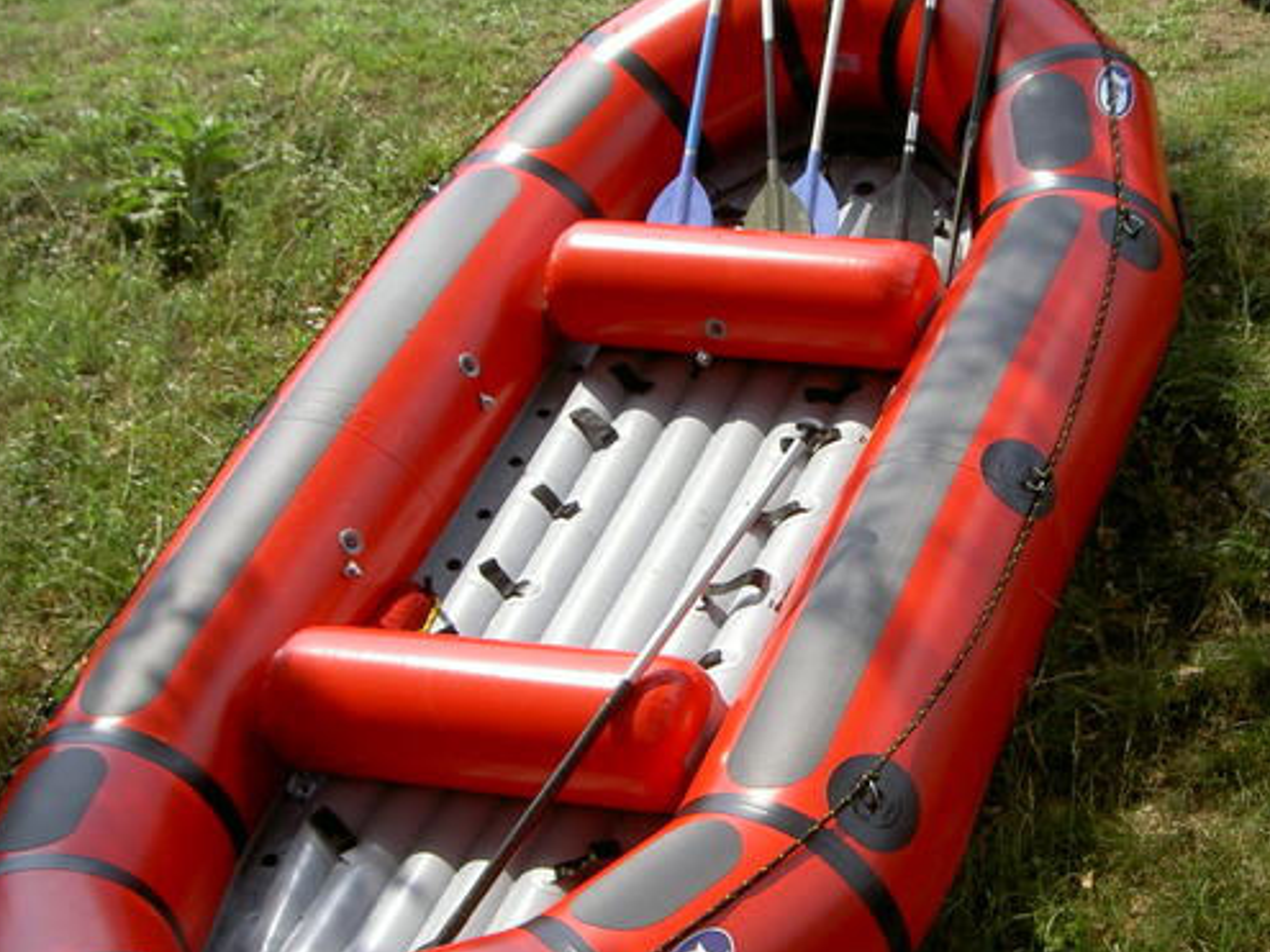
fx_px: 2311
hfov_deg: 30.5
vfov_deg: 23.3
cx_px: 829
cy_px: 516
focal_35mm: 63
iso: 50
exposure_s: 1/320
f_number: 4.7
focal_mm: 8
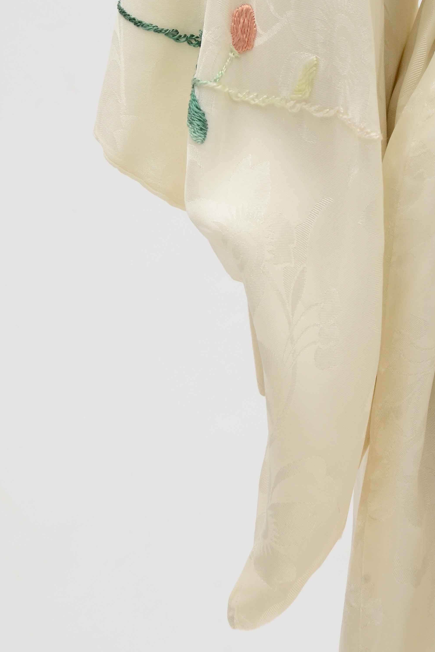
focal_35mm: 259
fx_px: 4691
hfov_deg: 5.3
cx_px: 323
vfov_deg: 7.9
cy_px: 162
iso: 400
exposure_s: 1/80
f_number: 13
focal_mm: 105
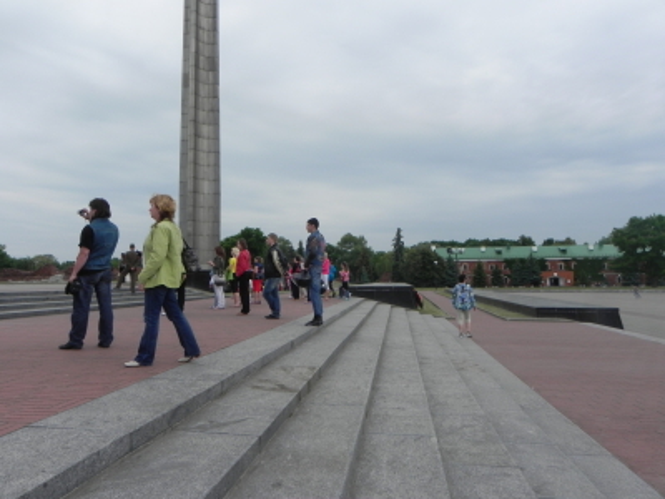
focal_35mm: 26
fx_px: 499
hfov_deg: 67.3
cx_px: 332
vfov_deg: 53.1
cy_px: 250
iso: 160
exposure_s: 1/449
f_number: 7.1
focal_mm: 4.6
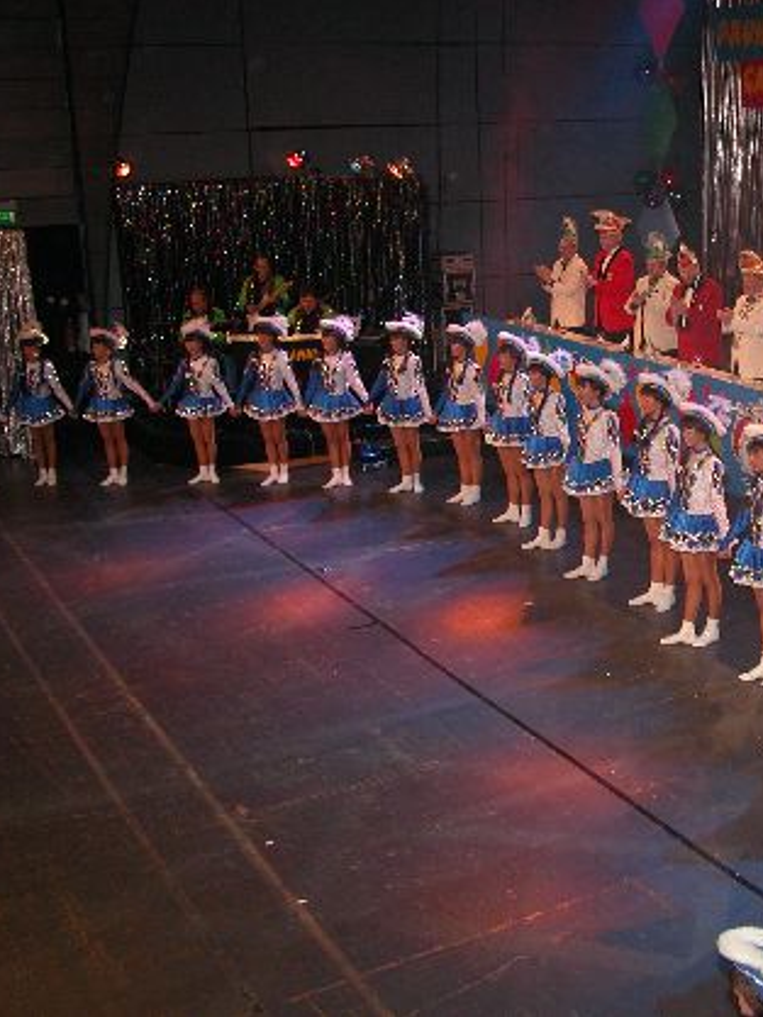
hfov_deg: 29.9
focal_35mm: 47
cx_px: 653
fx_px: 1381
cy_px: 507
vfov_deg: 40.4
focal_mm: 8.9
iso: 200
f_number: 2.8
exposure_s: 1/60
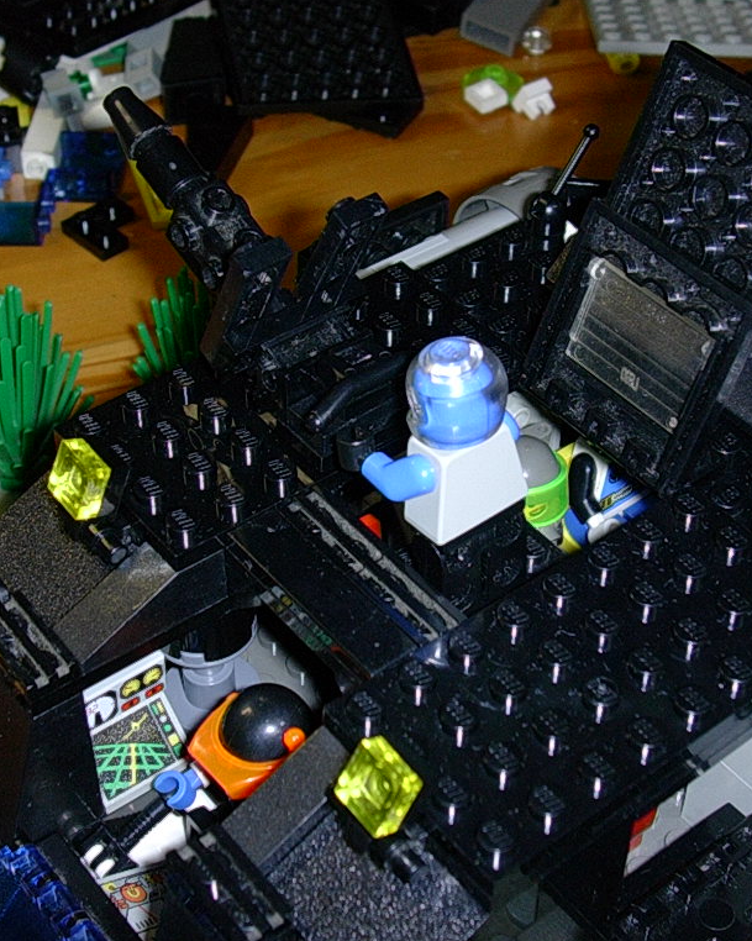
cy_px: 469
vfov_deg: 30.0
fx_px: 1754
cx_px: 410
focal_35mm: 63
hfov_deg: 24.2
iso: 70
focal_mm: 7.3
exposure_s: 1/64
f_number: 3
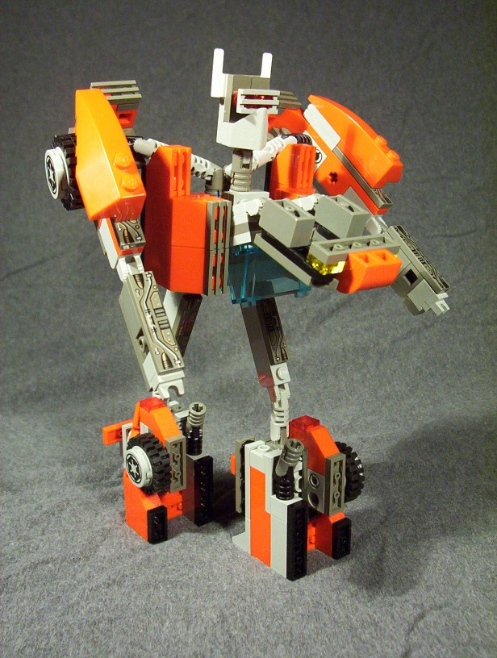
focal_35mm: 43
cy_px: 329
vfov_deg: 43.8
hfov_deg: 33.7
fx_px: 820
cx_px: 248
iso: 200
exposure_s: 1/18.8
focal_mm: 5.77
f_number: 2.73
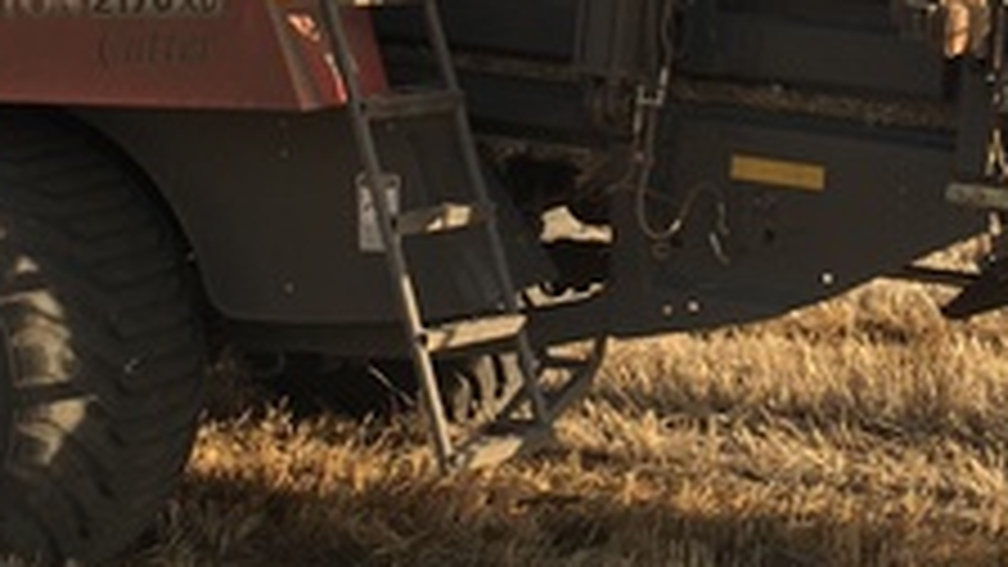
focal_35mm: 93
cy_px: -20
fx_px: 2486
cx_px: 490
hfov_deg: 22.9
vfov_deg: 12.8
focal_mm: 4.15
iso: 25
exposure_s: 1/712
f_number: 2.2
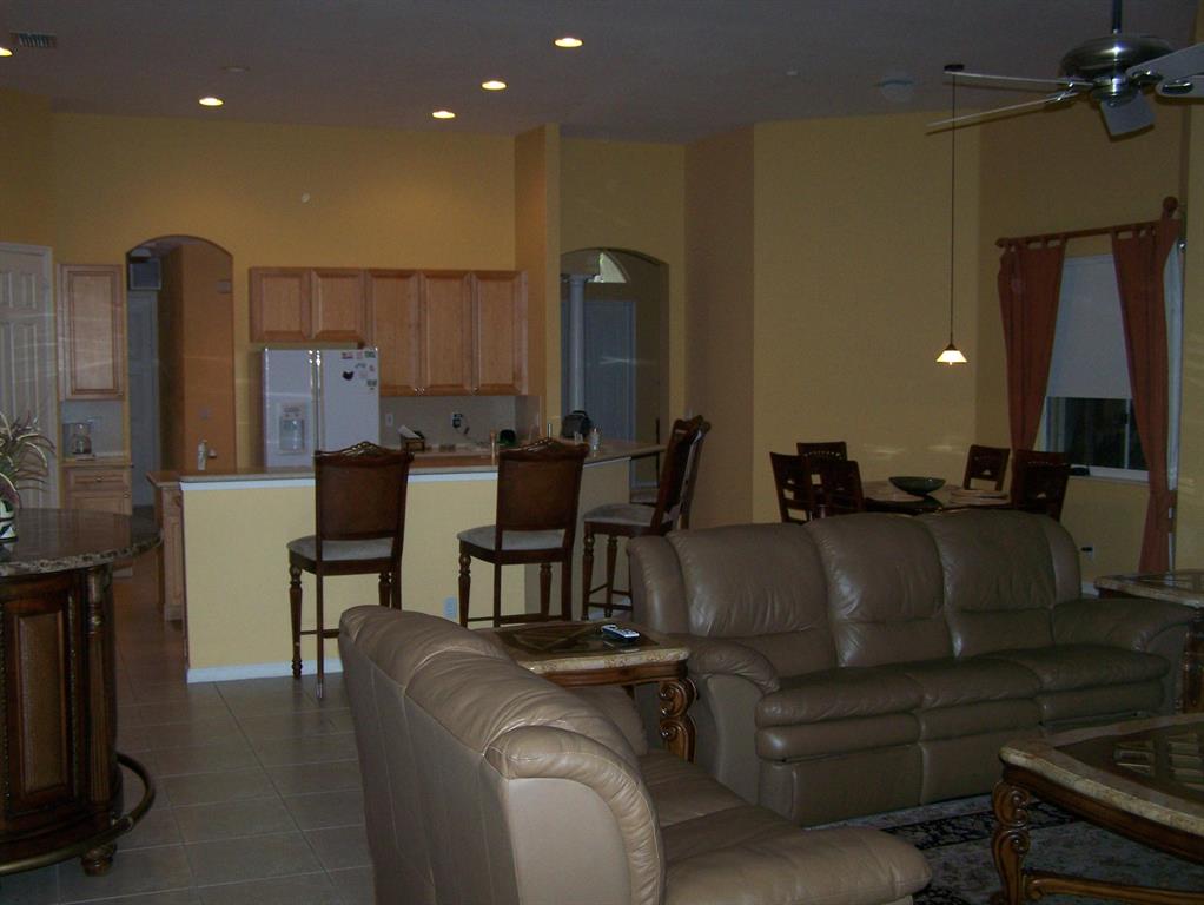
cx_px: 602
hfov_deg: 48.9
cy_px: 452
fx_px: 1323
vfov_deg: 37.8
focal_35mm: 38
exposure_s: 1/60
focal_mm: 6.3
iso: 160
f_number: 2.8
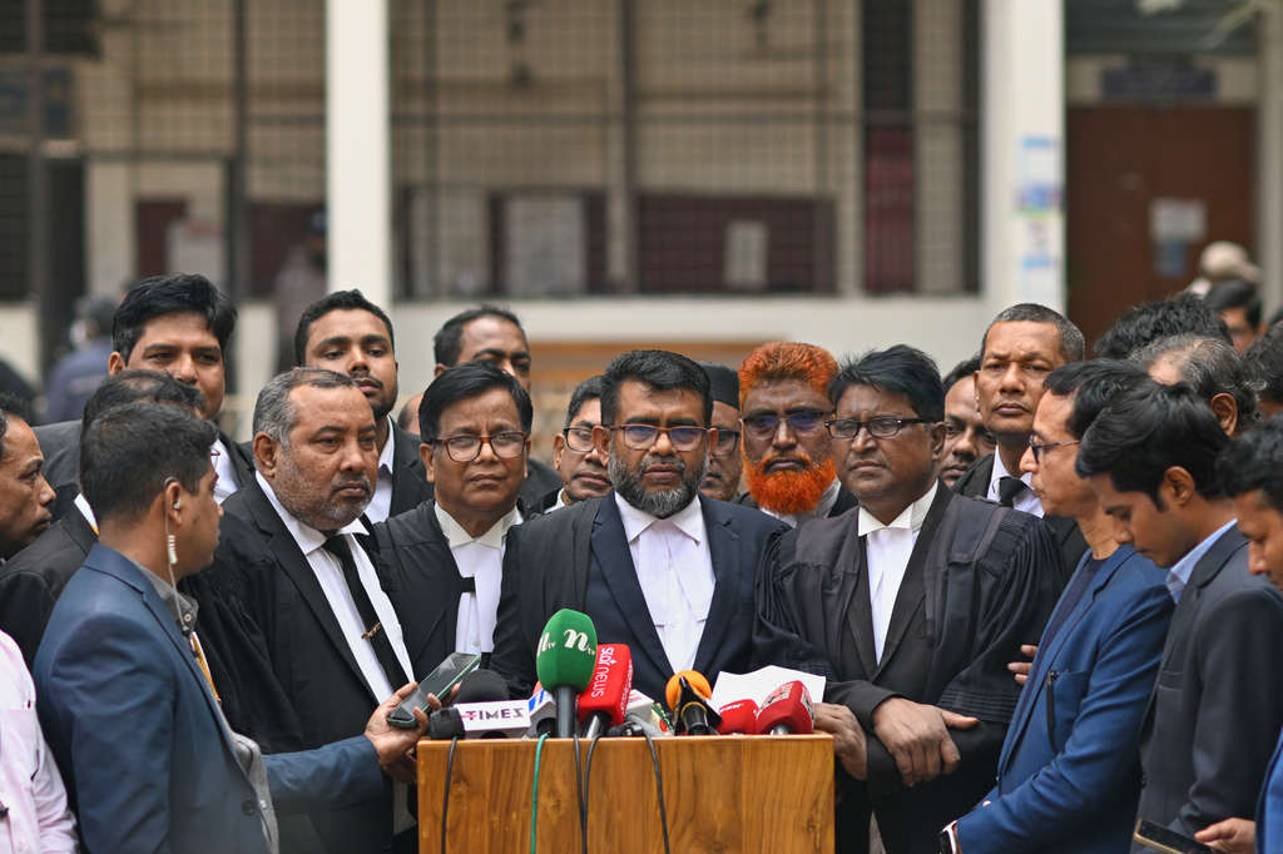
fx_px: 4524
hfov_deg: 16.1
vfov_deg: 10.8
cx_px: 642
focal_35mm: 127
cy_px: 427
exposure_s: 1/1000
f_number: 2
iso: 320
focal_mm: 85
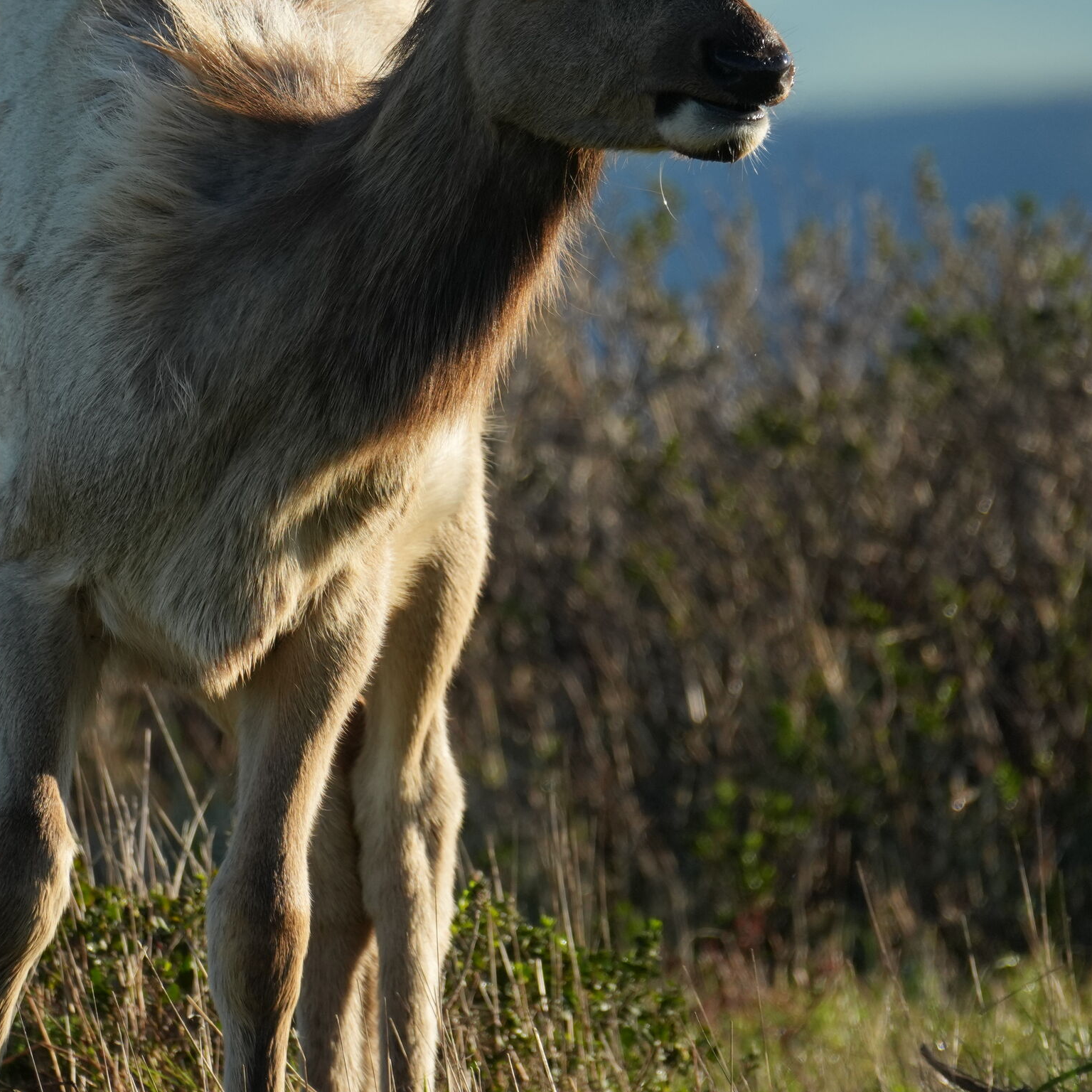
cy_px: 119
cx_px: 253
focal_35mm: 686
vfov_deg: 2.6
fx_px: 24484
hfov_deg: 2.6
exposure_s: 1/1000
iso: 500
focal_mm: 287
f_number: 7.1
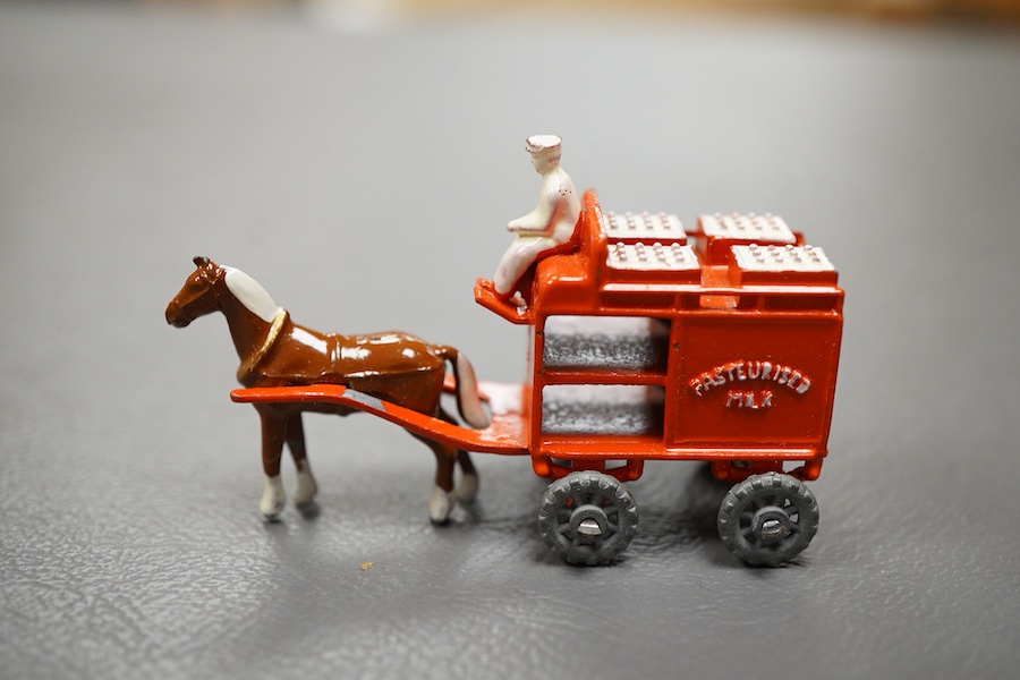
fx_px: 1275
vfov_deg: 29.9
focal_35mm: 45
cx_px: 510
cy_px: 340
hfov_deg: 43.6
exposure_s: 1/125
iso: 1250
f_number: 7.1
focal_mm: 30
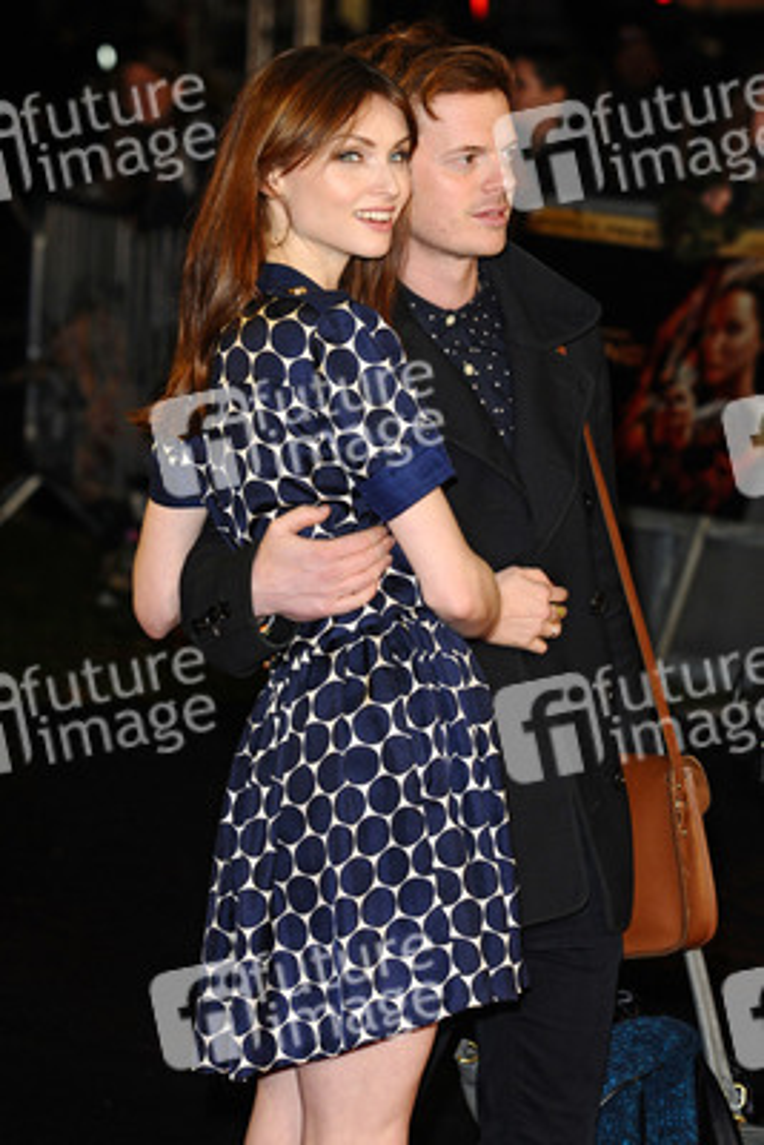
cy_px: 572
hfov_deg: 10.6
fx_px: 4103
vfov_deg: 15.9
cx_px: 382
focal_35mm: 129
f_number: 4.5
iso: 640
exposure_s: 1/200
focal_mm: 86
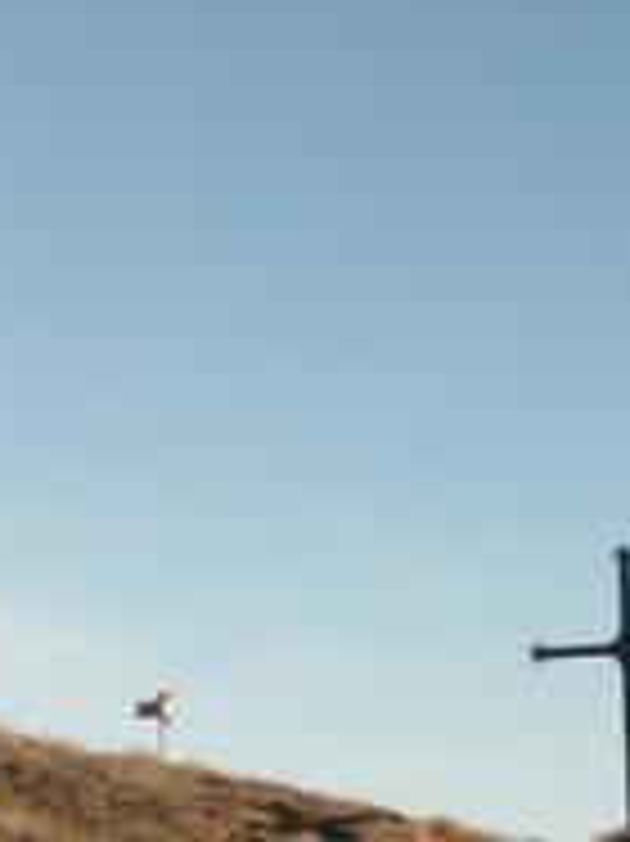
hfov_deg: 12.2
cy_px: 914
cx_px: 662
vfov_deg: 16.0
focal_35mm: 120
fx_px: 2915
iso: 50
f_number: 7.1
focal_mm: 5.86
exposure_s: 1/200
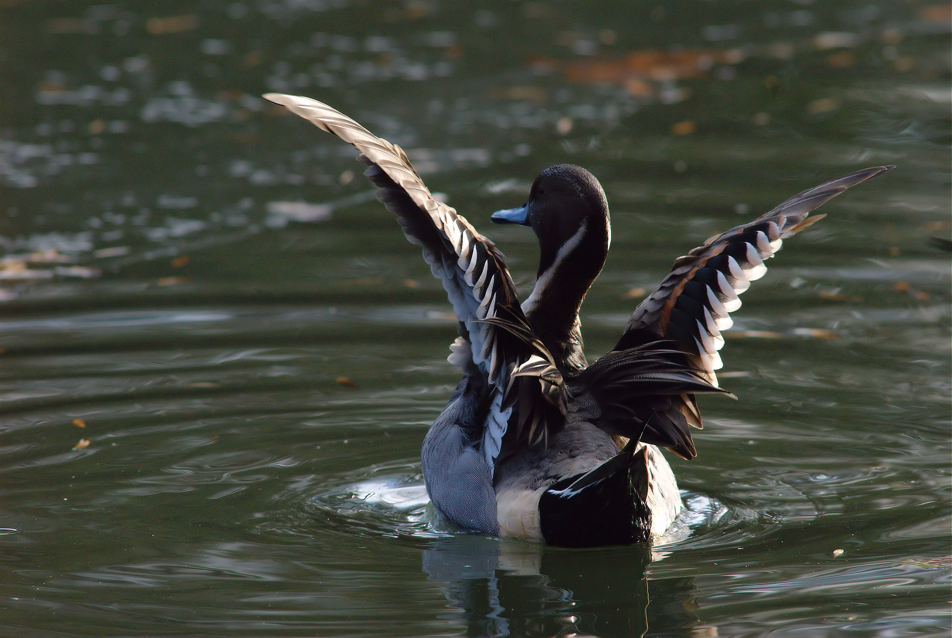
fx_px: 15887
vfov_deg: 2.3
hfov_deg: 3.4
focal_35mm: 600
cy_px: 319
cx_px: 476
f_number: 8
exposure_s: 1/400
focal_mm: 400
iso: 800
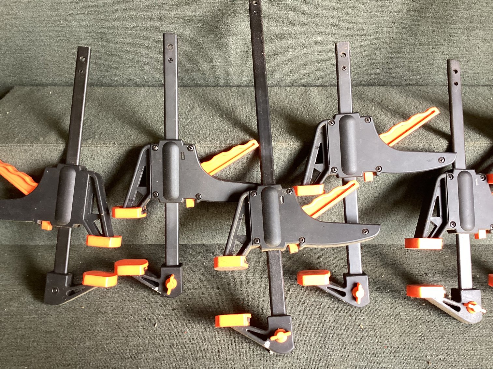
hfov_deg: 58.3
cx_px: 246
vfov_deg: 45.4
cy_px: 184
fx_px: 442
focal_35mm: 31
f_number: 2.4
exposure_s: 1/50
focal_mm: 3.3
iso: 200
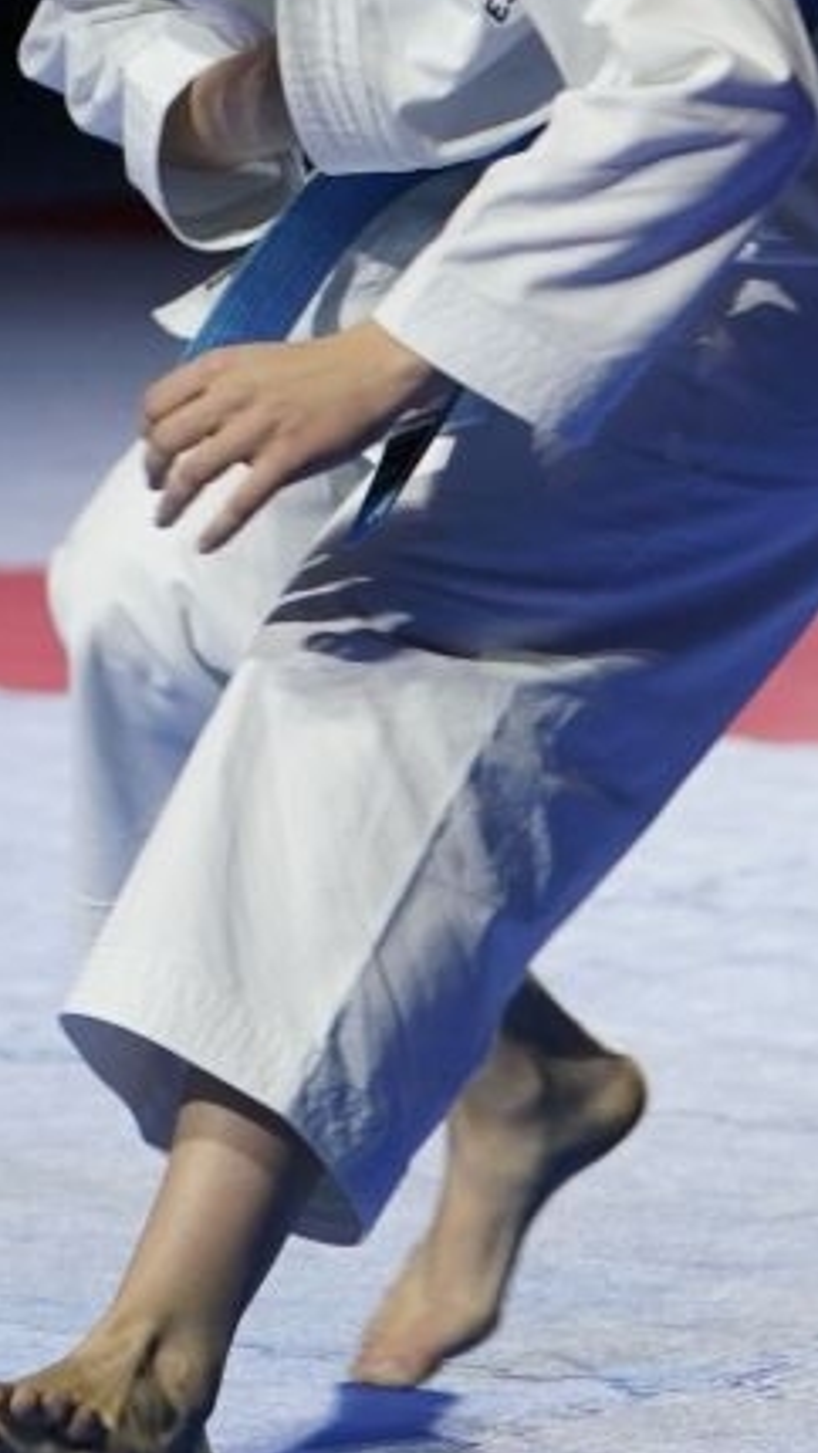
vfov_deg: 6.3
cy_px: -460
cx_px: -1085
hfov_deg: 3.5
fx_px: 13028
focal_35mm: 338
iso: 400
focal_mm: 77
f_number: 2.8
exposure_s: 1/500
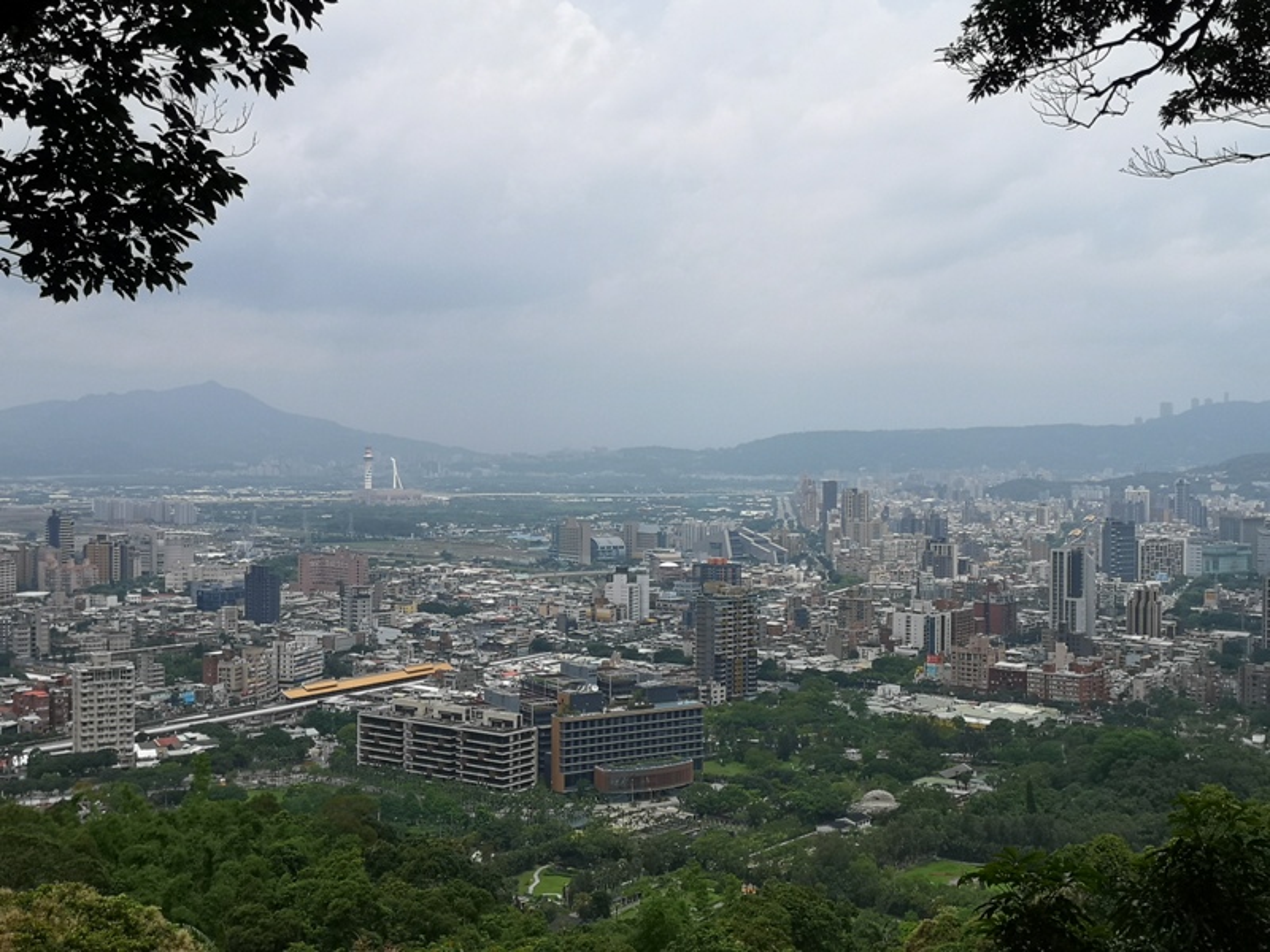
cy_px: 476
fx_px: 1578
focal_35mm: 43
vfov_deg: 33.6
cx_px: 635
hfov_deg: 43.9
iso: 50
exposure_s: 1/2688
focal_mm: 3.95
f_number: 1.8
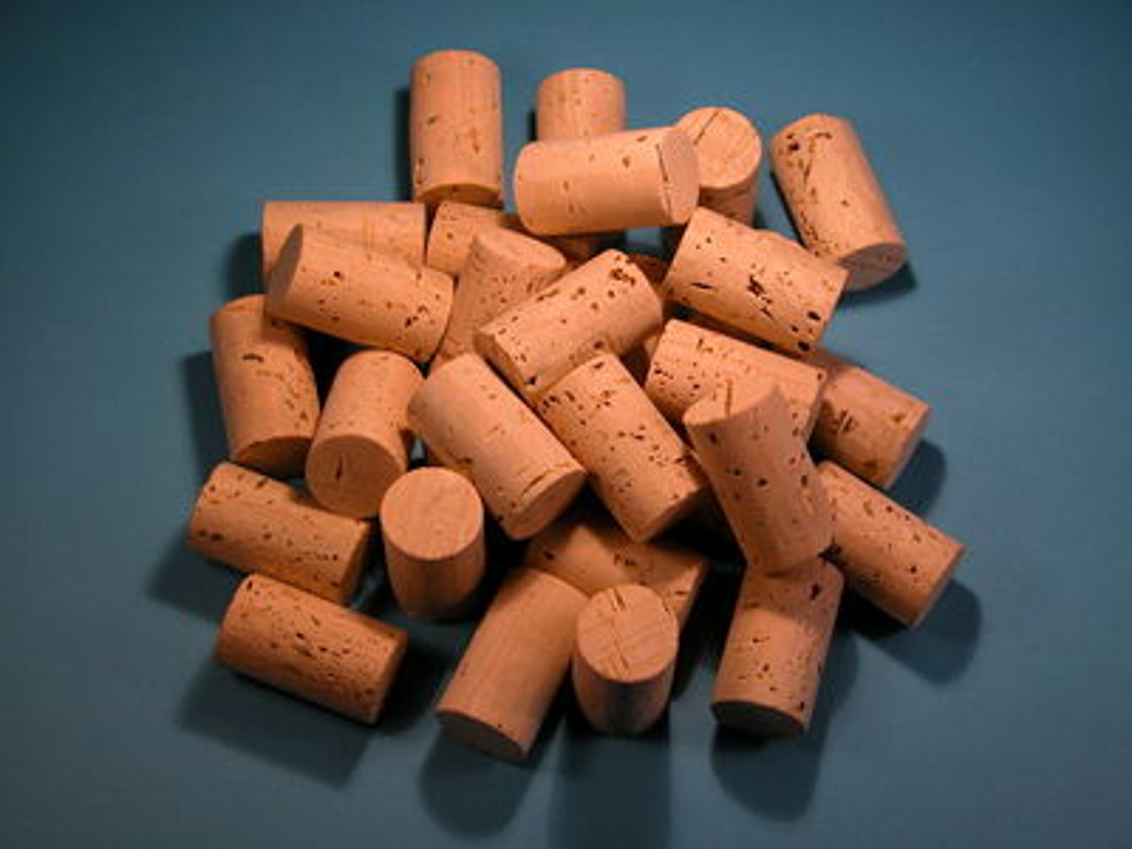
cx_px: 566
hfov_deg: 22.3
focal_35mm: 88
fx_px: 2878
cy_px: 424
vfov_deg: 16.8
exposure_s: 1/138
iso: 100
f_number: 3.5
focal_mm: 22.3
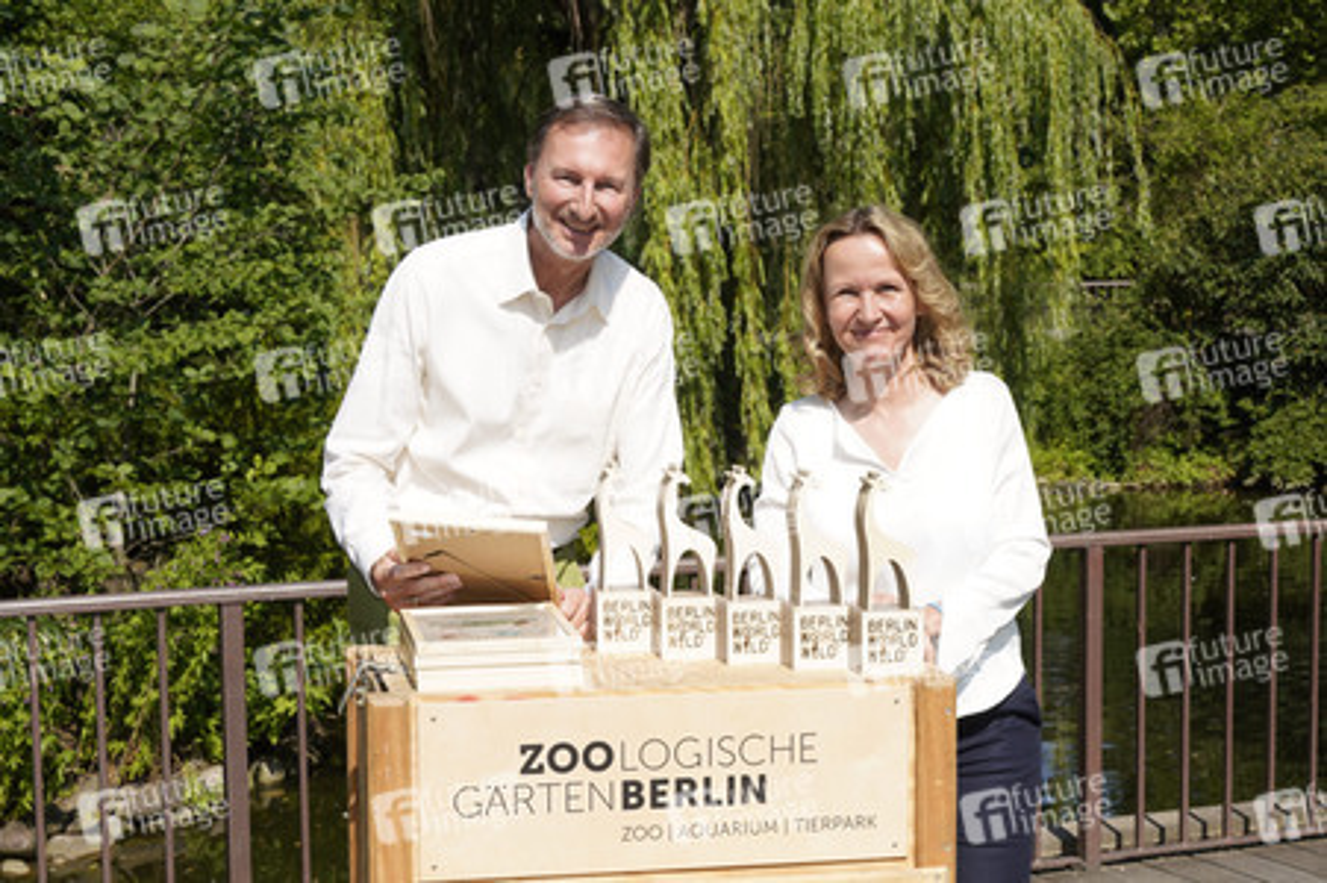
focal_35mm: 44
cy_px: 442
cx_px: 664
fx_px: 1621
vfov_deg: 30.5
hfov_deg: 44.5
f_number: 8
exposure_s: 1/250
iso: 100
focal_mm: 44
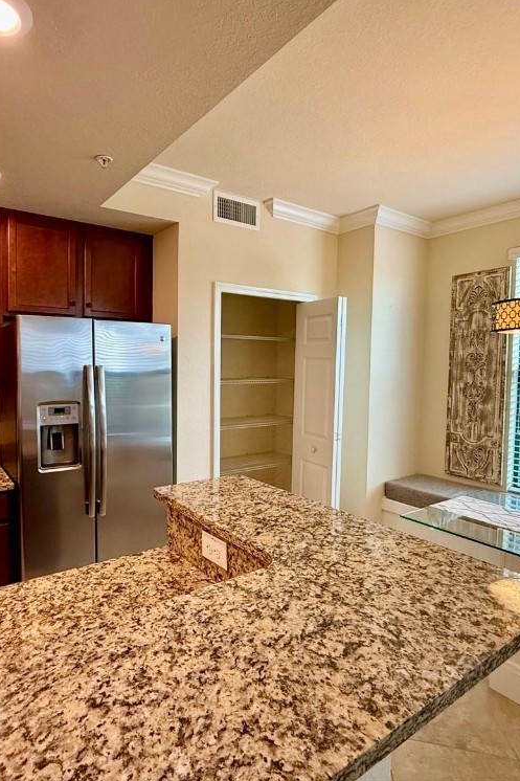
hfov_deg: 60.9
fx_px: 434
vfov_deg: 84.0
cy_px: 381
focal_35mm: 20
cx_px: 189
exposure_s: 1/120
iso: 250
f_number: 2.2
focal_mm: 2.22
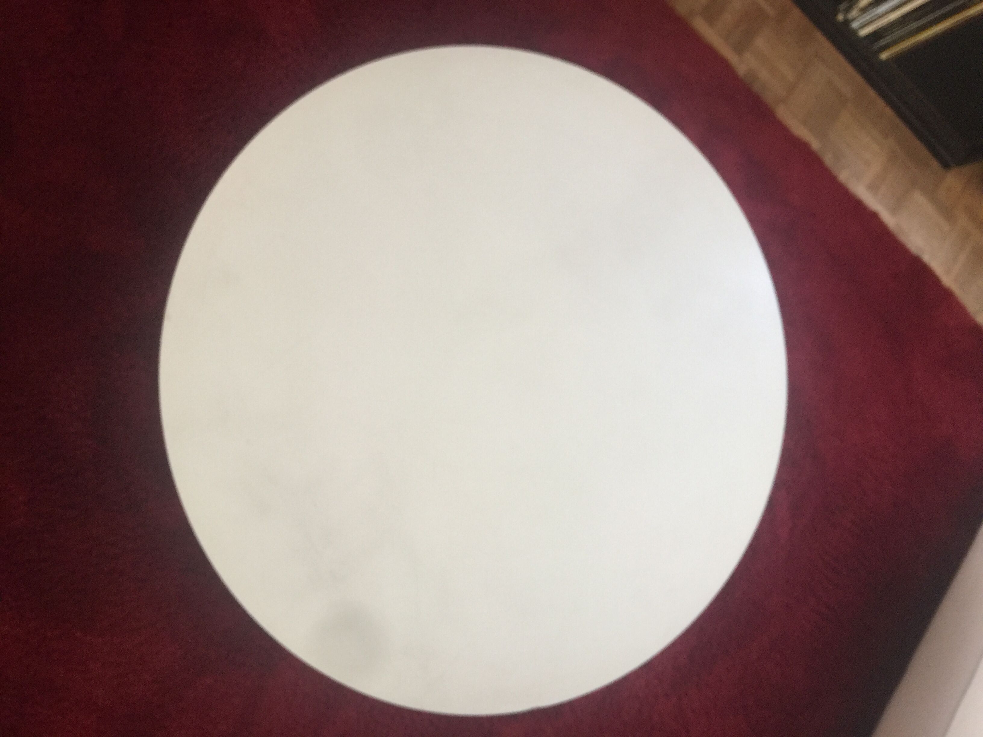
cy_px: 368
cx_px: 492
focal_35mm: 29
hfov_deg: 61.7
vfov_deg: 48.2
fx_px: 824
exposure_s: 1/33
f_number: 2.2
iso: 64
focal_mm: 4.15
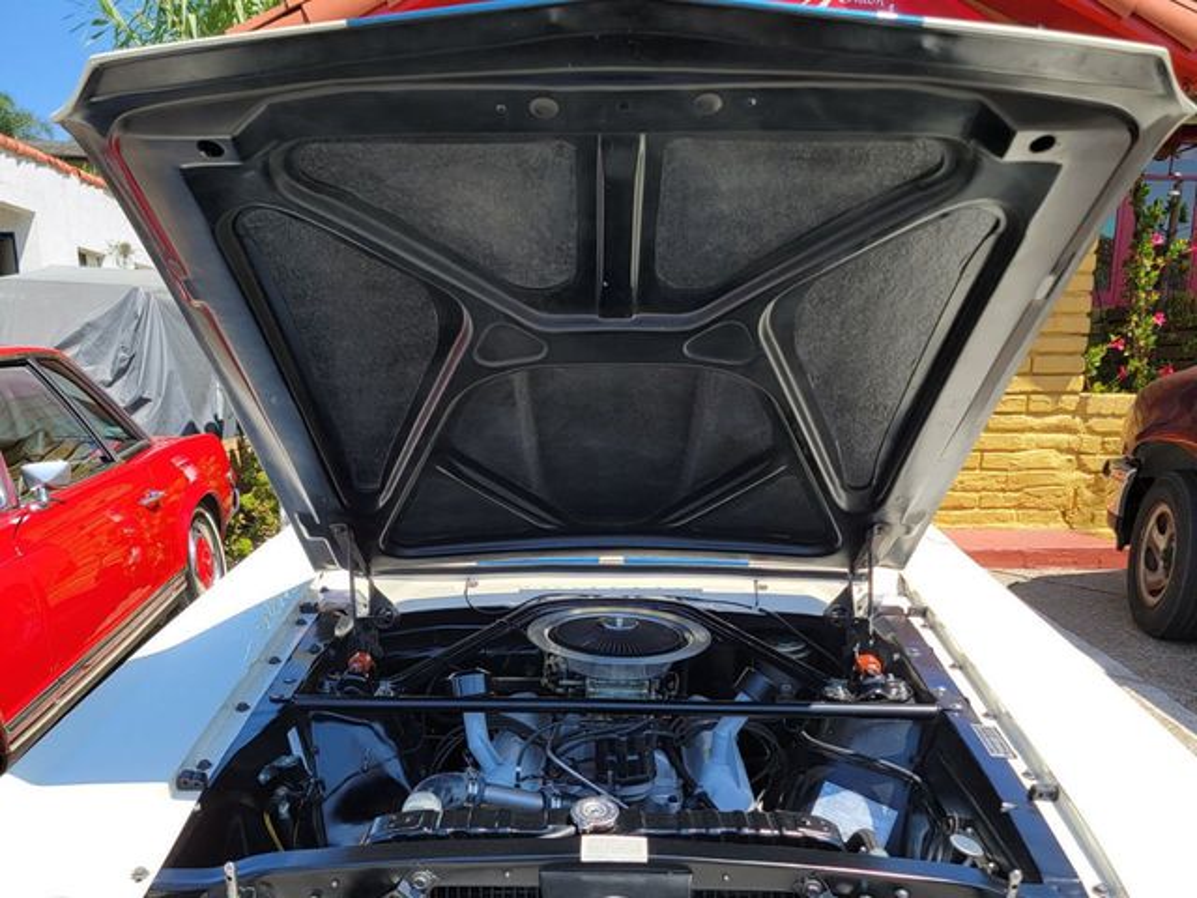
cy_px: 449
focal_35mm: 24
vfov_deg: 56.8
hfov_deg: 71.6
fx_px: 830
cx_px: 598
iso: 16
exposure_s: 1/500
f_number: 1.8
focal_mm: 6.7
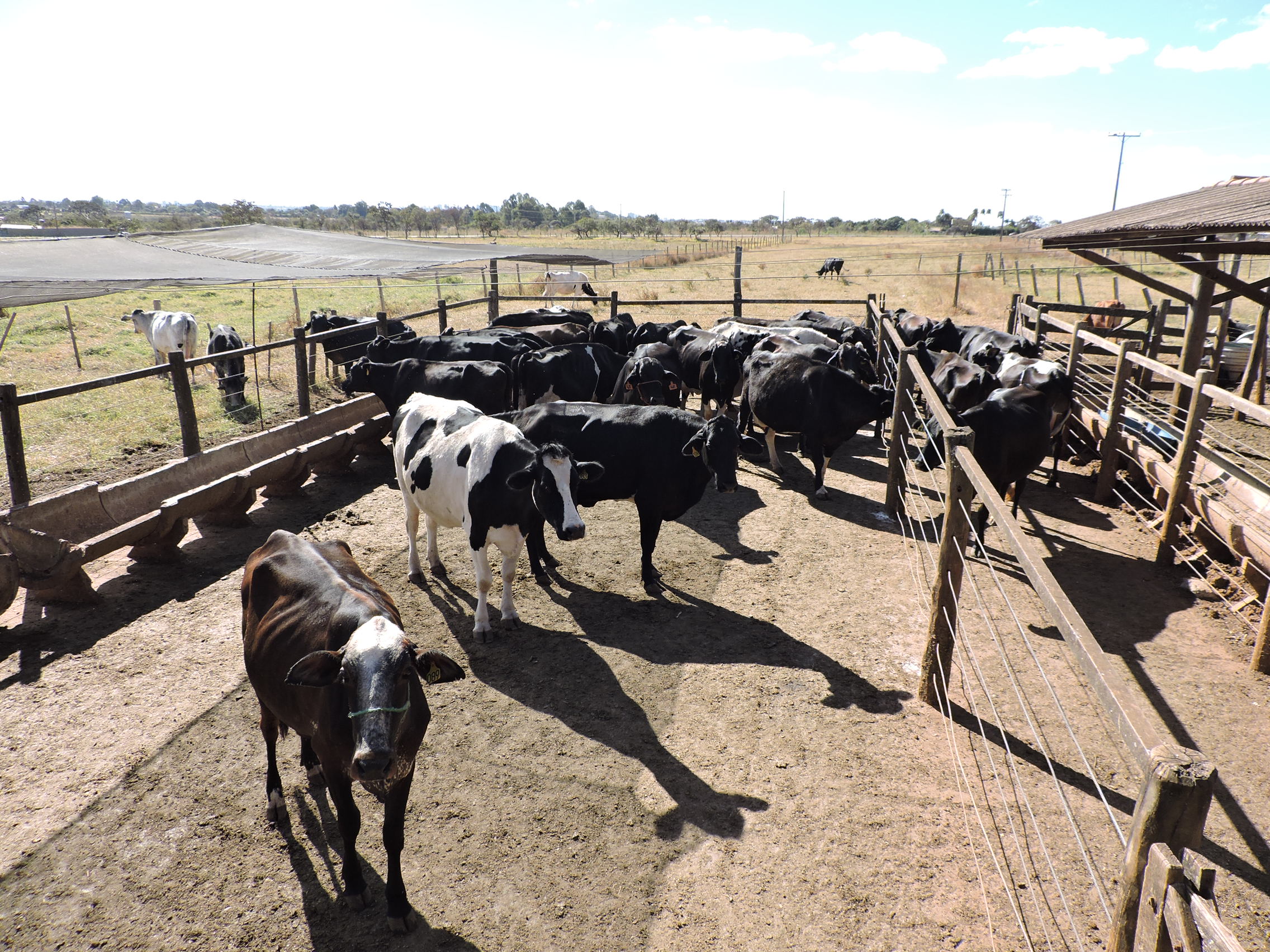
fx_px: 881
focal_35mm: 24
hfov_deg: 71.6
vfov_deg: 56.8
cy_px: 476
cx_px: 635
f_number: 3
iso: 100
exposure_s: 1/500
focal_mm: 4.3
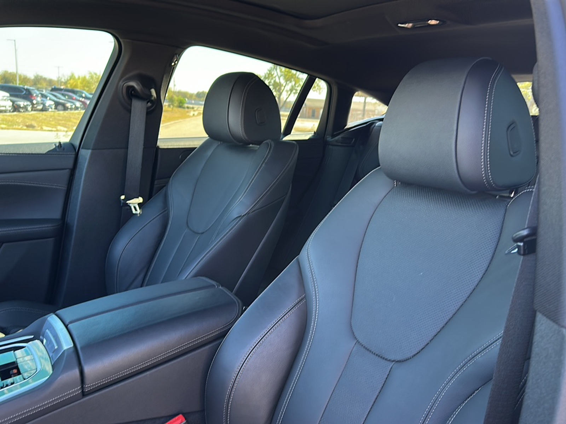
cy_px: 212
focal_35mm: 25
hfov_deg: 69.4
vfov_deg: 54.9
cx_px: 283
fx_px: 409
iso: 80
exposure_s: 1/84
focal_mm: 6.86
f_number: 1.78
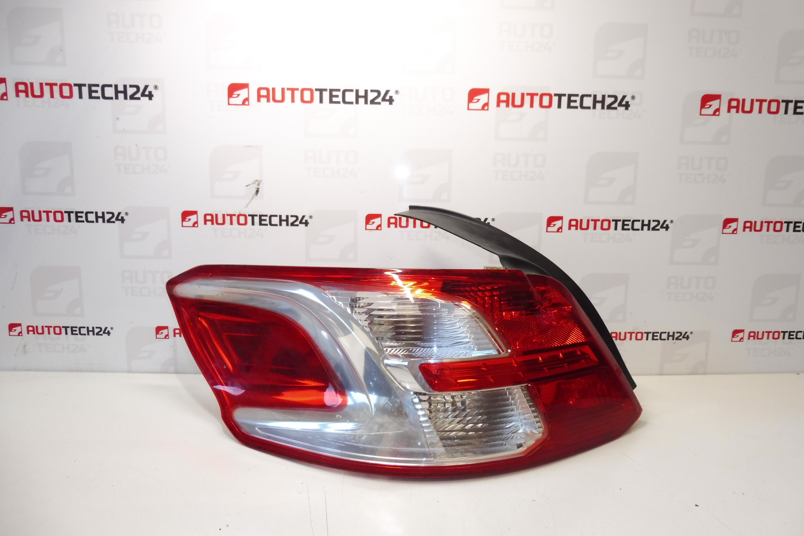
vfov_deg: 51.3
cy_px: 282
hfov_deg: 71.5
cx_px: 402
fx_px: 558
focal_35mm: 25
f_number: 3.5
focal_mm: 4.3
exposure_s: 1/80
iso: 200
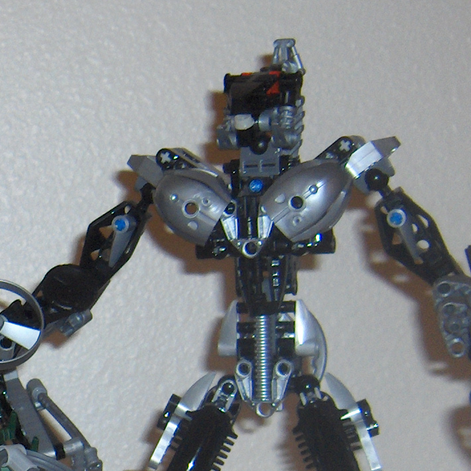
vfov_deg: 13.5
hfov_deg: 13.3
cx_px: -154
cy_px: 559
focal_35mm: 126
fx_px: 1940
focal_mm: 8
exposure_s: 1/60
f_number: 2.8
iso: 100
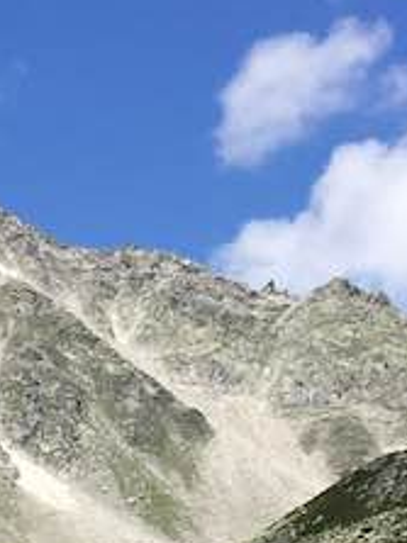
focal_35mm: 156
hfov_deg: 9.2
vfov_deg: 10.3
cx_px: -251
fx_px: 2448
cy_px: 1451
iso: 25
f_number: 2.2
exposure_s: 1/1479
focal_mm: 4.15
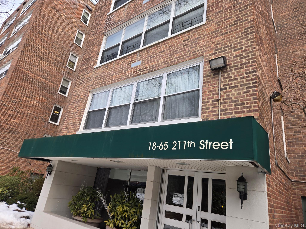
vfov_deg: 58.9
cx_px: 153
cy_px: 114
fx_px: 203
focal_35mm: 23
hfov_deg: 73.9
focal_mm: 5.4
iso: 25
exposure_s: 1/588
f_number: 1.8
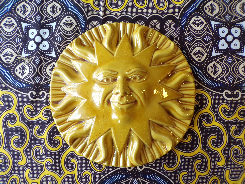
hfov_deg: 71.6
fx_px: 170
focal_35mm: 24
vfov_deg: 56.8
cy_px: 92
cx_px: 122
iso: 200
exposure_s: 1/26
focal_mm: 4.3
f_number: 3
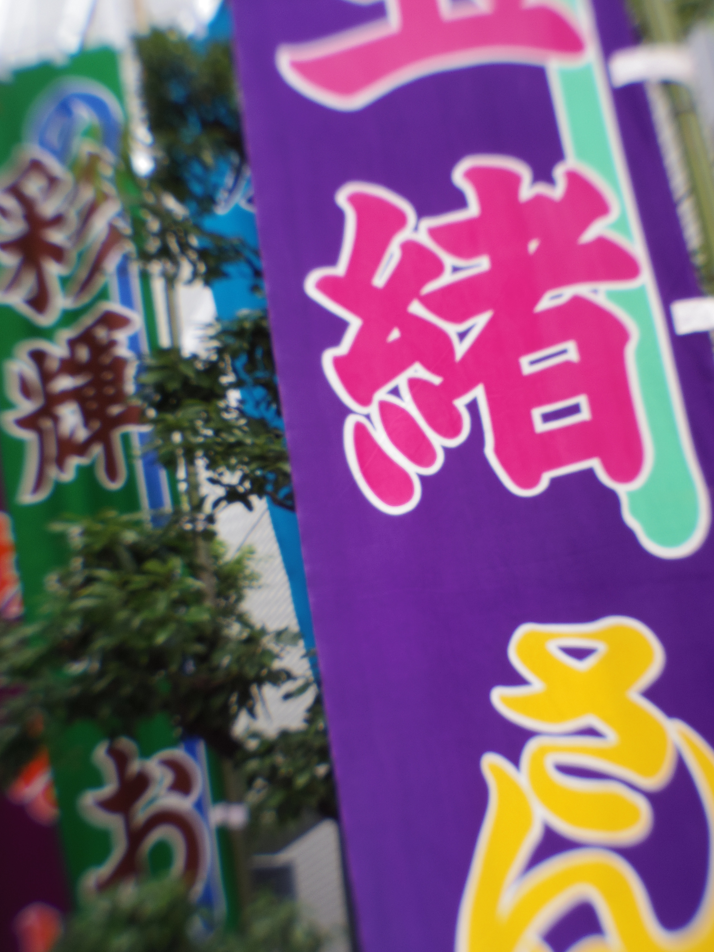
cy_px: 455
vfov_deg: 31.2
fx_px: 1705
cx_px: 400
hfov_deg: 23.6
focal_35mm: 62
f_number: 9
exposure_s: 1/40
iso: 100
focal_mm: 11.5
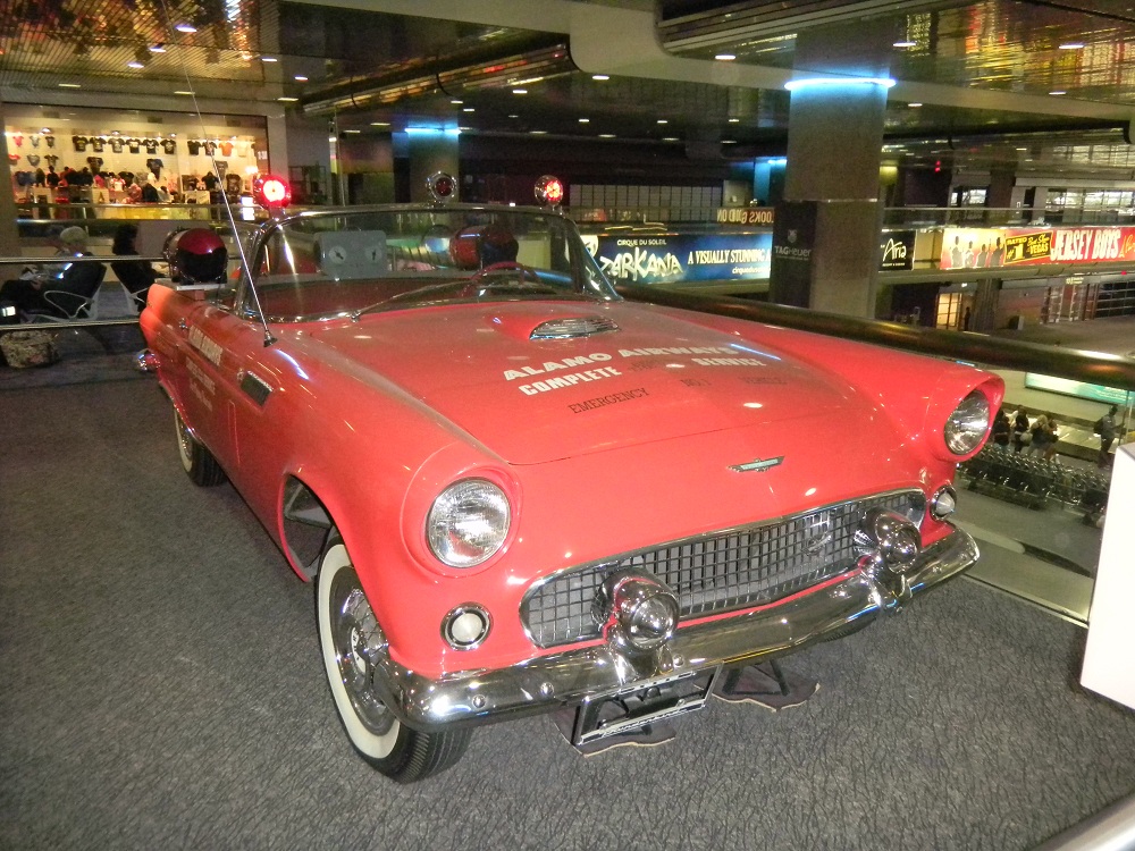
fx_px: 918
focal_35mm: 28
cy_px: 426
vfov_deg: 49.7
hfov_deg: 63.4
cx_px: 568
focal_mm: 5
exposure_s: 1/30
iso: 800
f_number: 3.9
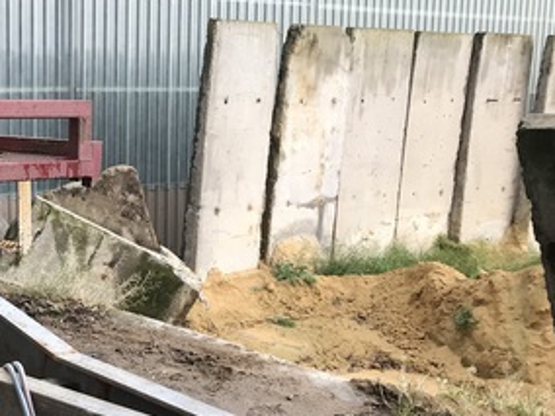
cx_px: -47
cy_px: 274
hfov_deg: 27.4
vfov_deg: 22.5
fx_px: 1042
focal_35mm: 65
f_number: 1.8
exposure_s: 1/197
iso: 20
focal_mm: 3.99
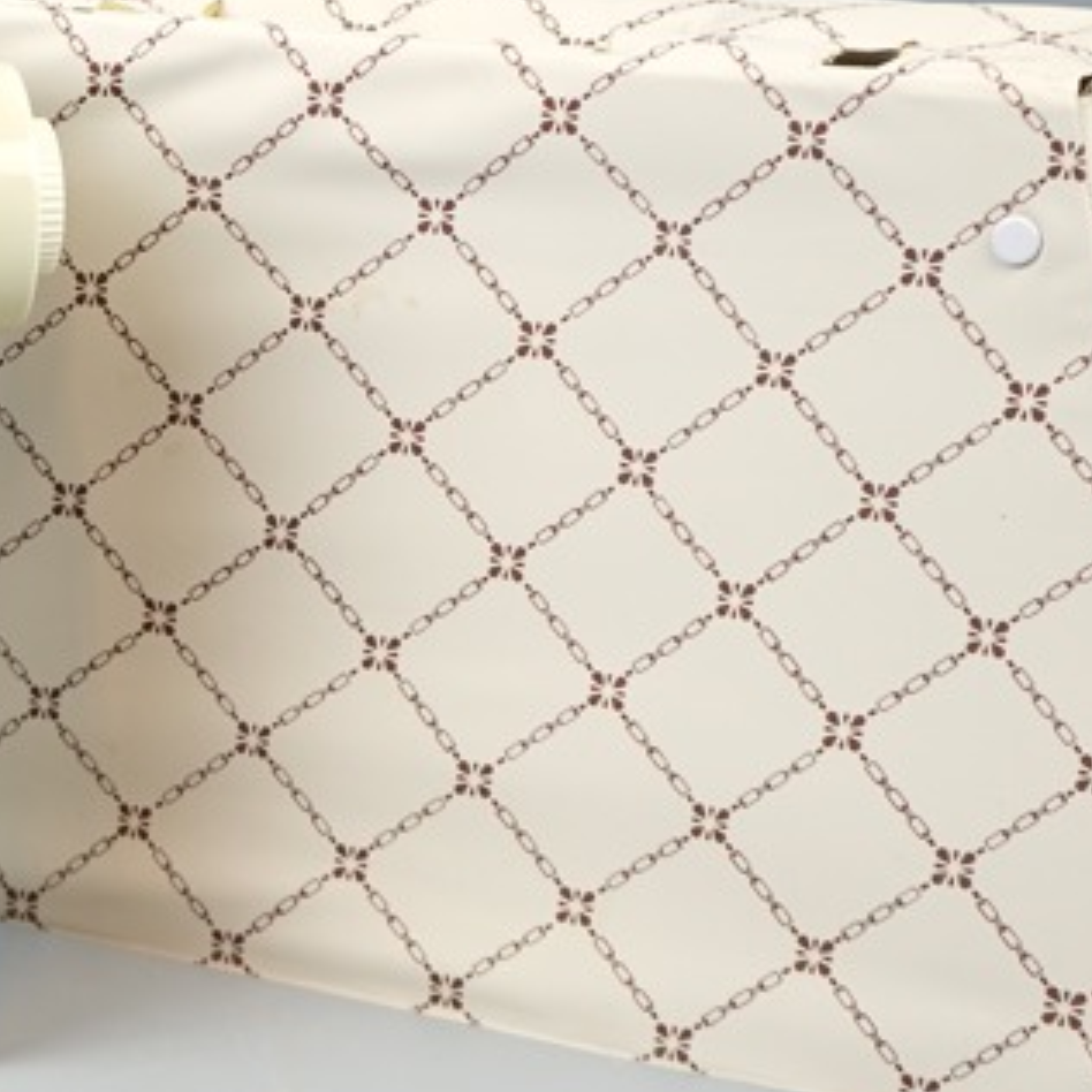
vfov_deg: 16.7
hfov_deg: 16.4
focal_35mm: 104
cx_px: -24
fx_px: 3712
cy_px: 522
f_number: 4.5
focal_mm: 43
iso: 125
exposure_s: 1/60
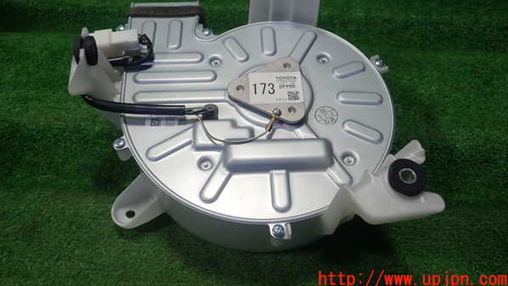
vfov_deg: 35.3
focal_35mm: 33
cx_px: 255
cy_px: 98
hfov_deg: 59.5
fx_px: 444
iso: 100
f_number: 2.3
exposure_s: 1/125
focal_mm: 5.5
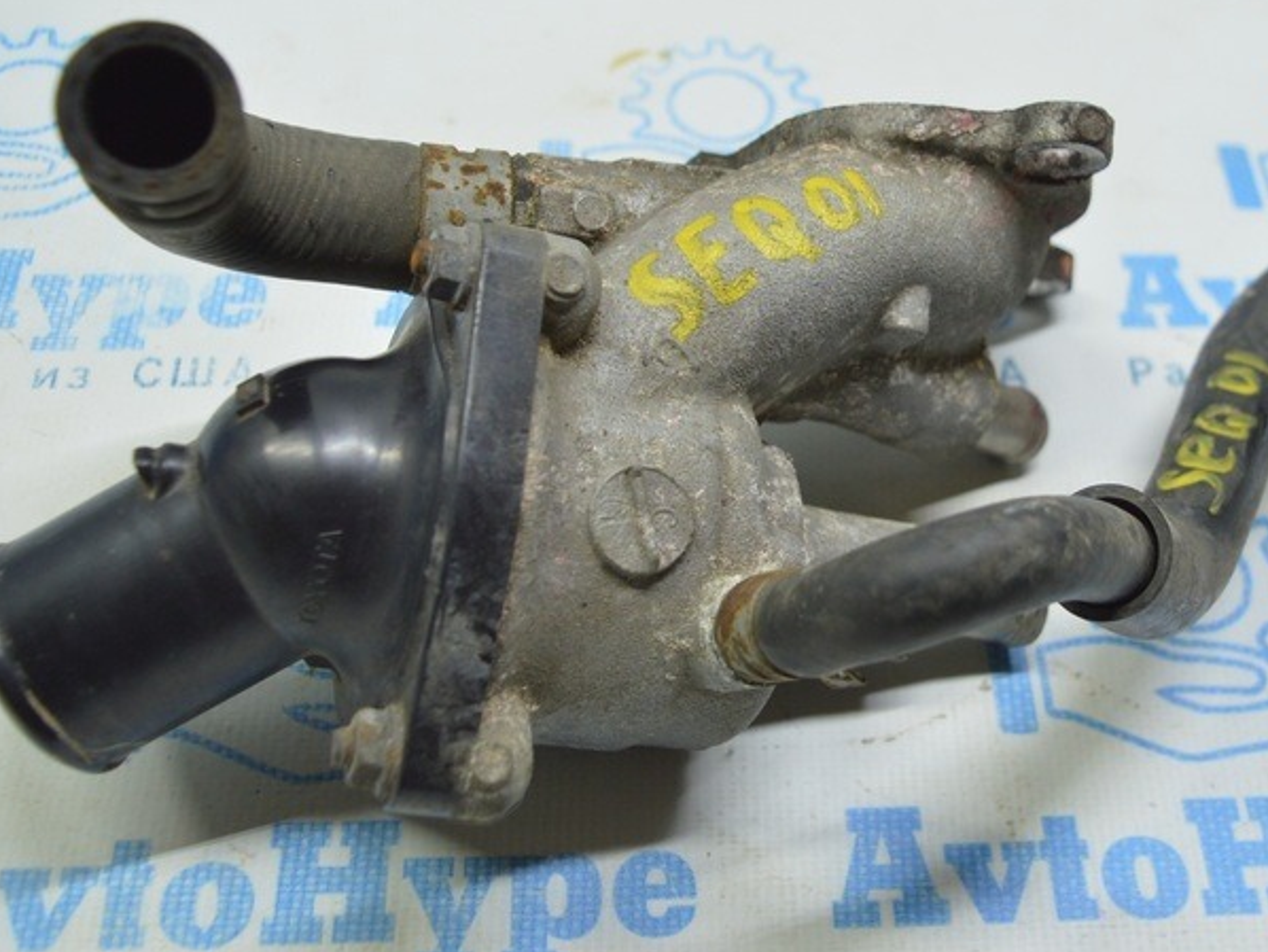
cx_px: 742
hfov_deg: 36.8
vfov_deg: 28.1
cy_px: 370
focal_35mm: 52
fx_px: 1899
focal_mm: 21
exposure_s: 1/60
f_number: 3.8
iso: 400
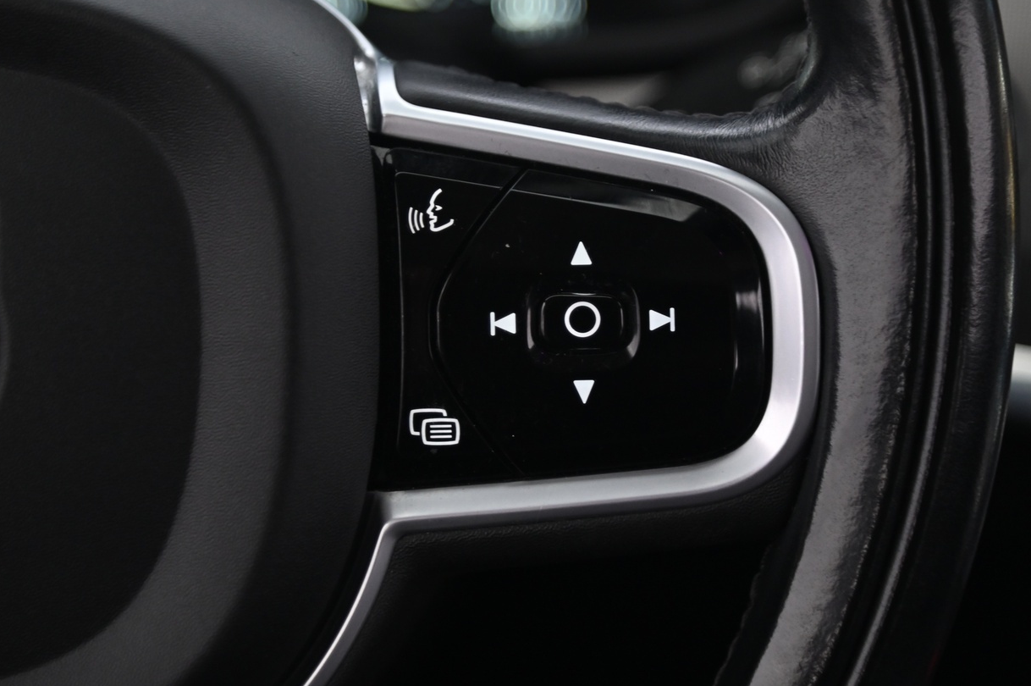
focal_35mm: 160
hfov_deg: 12.8
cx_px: 526
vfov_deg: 8.6
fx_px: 4578
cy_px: 328
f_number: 4
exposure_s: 1/15
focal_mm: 120
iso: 2000
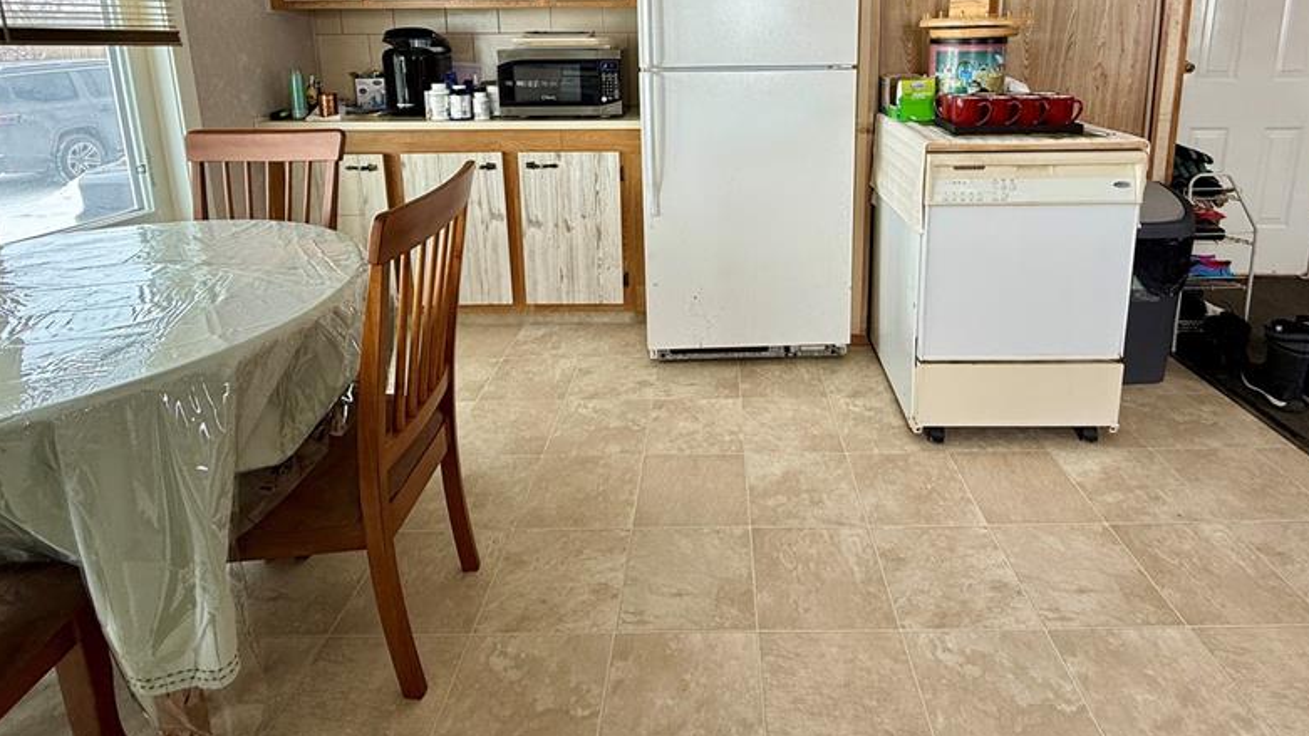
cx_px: 717
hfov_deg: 86.4
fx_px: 694
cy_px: 154
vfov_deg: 52.5
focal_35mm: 20
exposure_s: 1/99
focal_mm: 2.22
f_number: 2.2
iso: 100
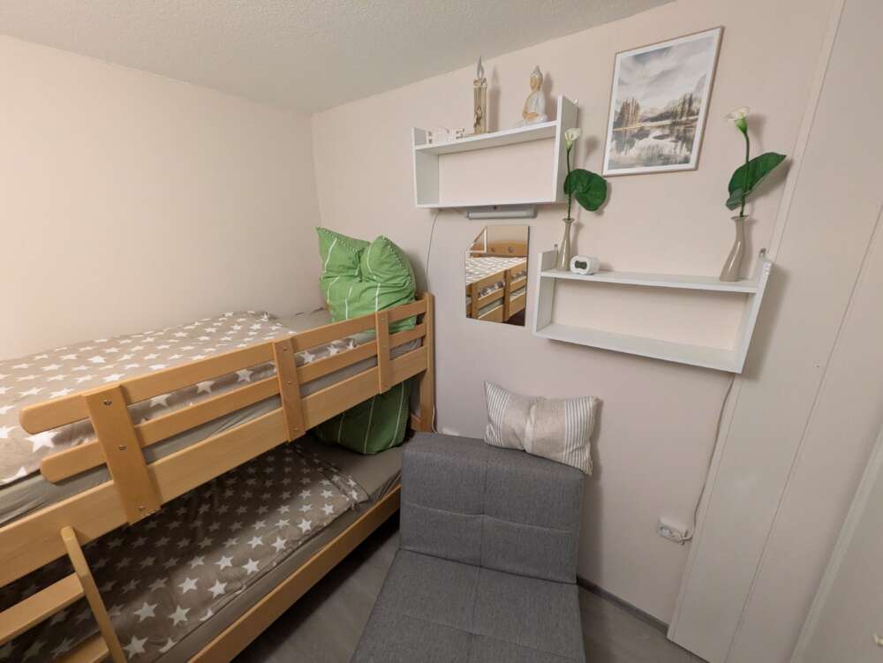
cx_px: 442
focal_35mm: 14
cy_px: 332
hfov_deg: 102.0
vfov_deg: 85.7
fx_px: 357
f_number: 2.2
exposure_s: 1/33.3
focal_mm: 1.83
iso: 290
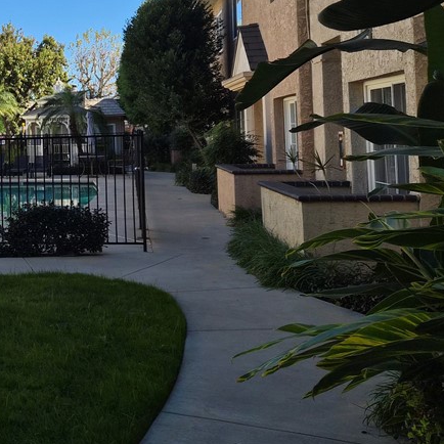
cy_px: 129
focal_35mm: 48
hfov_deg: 31.0
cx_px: -59
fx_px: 697
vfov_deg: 34.8
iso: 80
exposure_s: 1/4512
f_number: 1.8
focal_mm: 5.4
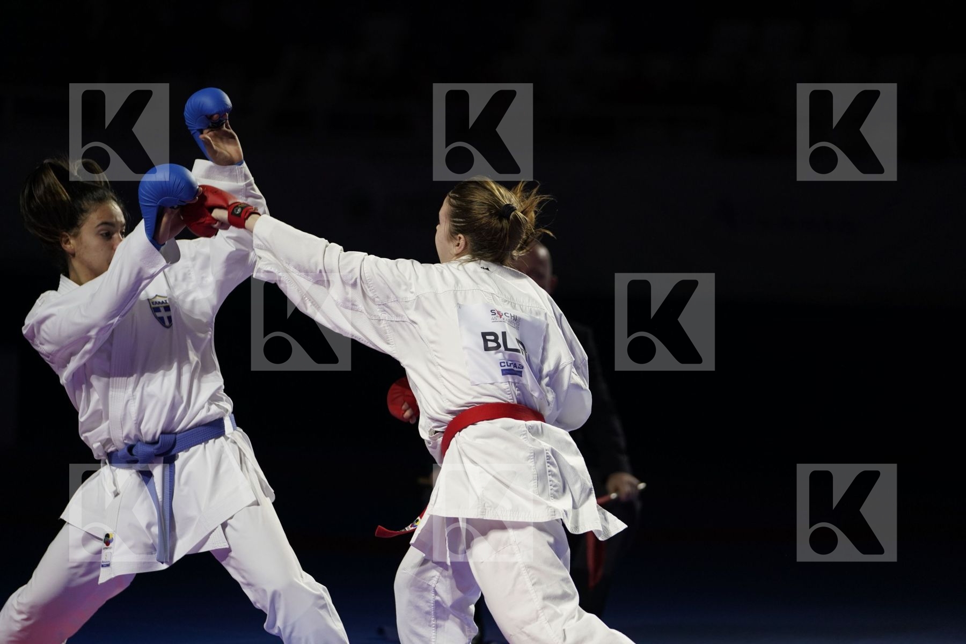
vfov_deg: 8.9
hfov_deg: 13.2
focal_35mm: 155
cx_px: 483
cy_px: 322
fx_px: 4159
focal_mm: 155
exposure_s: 1/1000
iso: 1250
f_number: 2.8
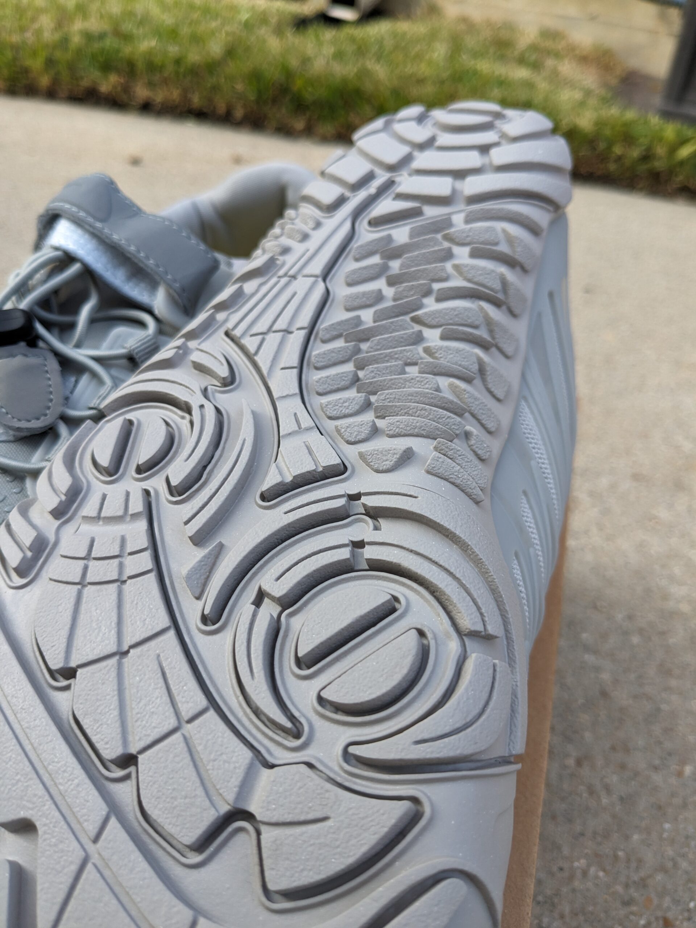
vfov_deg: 65.3
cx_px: 348
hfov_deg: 51.4
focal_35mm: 27
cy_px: 464
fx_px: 724
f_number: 1.73
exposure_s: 1/477
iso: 56
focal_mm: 4.38
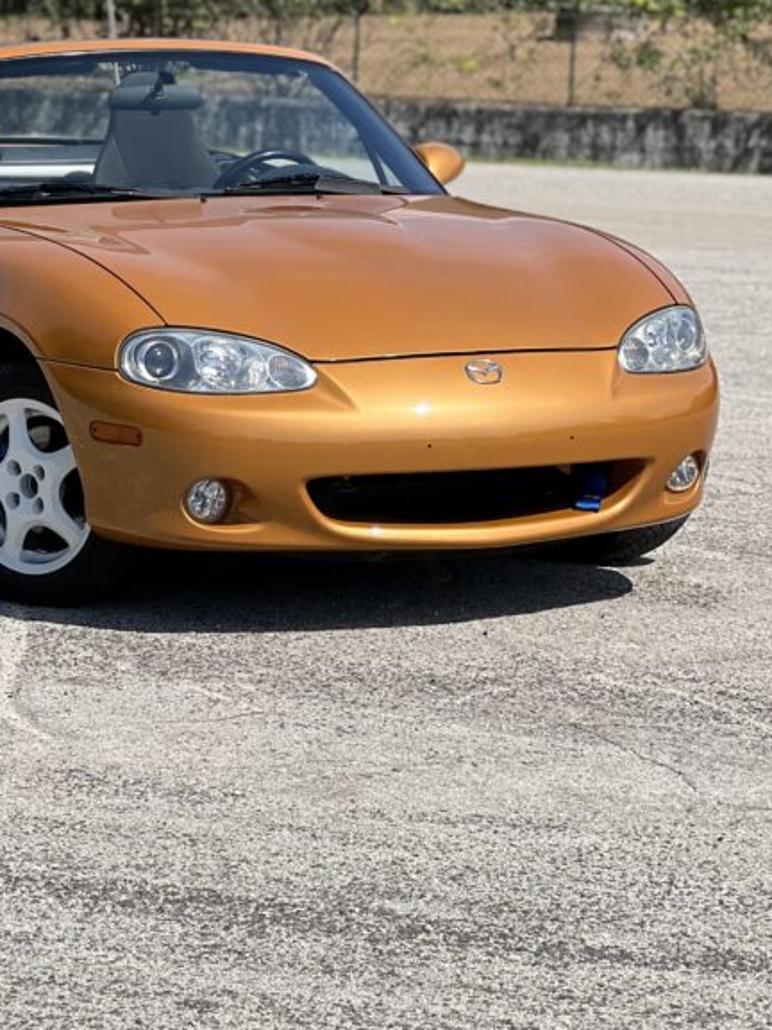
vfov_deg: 14.3
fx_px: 4074
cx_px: 182
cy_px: 148
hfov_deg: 10.8
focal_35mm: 137
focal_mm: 9
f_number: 2.8
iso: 32
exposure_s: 1/585
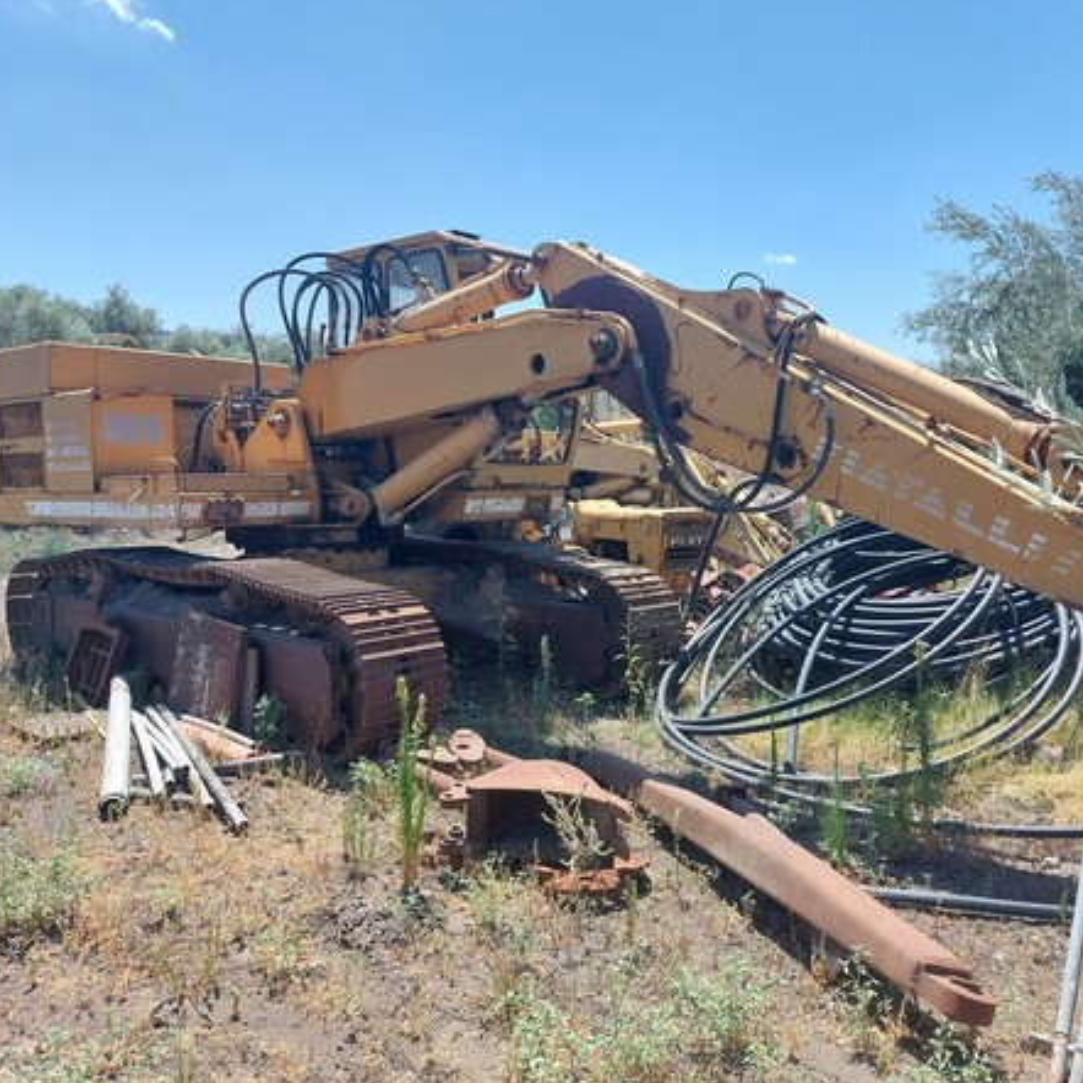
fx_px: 1062
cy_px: 546
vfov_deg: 54.0
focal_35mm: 30
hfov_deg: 53.5
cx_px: 669
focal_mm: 5.23
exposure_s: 1/629
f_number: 1.8
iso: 25
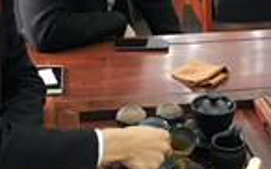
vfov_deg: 13.4
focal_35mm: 95
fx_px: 701
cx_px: 191
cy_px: -31
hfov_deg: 21.7
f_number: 2.2
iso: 160
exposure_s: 1/33
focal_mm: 4.15
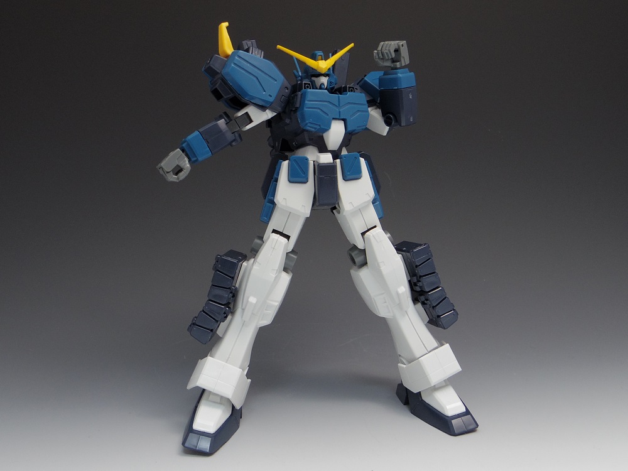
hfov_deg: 73.9
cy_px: 236
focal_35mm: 23
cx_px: 314
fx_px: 417
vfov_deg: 58.9
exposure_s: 1/8
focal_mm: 5
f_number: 2.8
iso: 200
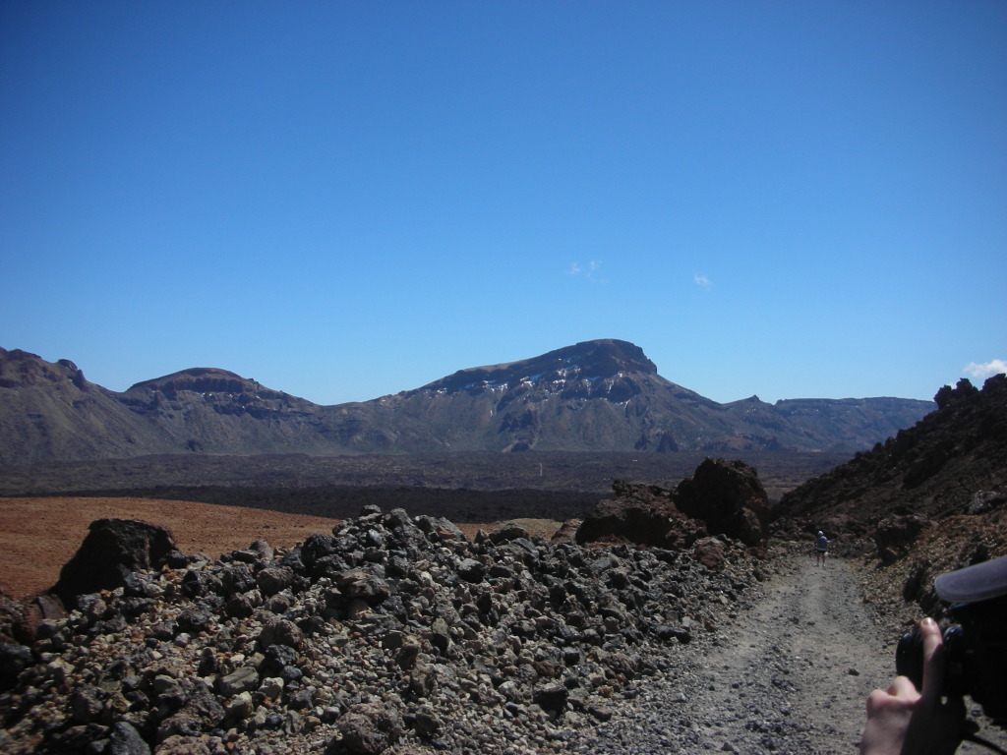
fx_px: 1018
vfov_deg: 40.7
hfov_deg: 52.6
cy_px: 378
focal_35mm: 35
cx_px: 504
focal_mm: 5.8
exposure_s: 1/156
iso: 50
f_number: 8.5
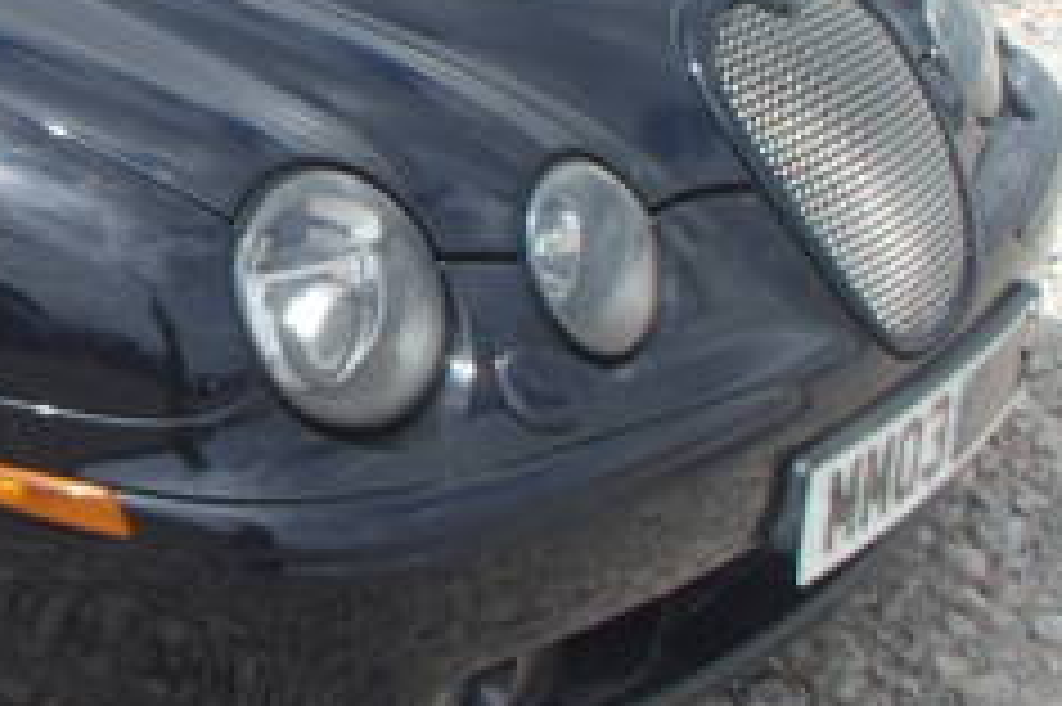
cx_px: -274
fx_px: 2329
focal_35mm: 79
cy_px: 9
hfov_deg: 23.1
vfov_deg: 16.9
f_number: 3.9
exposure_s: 1/640
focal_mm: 5
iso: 100
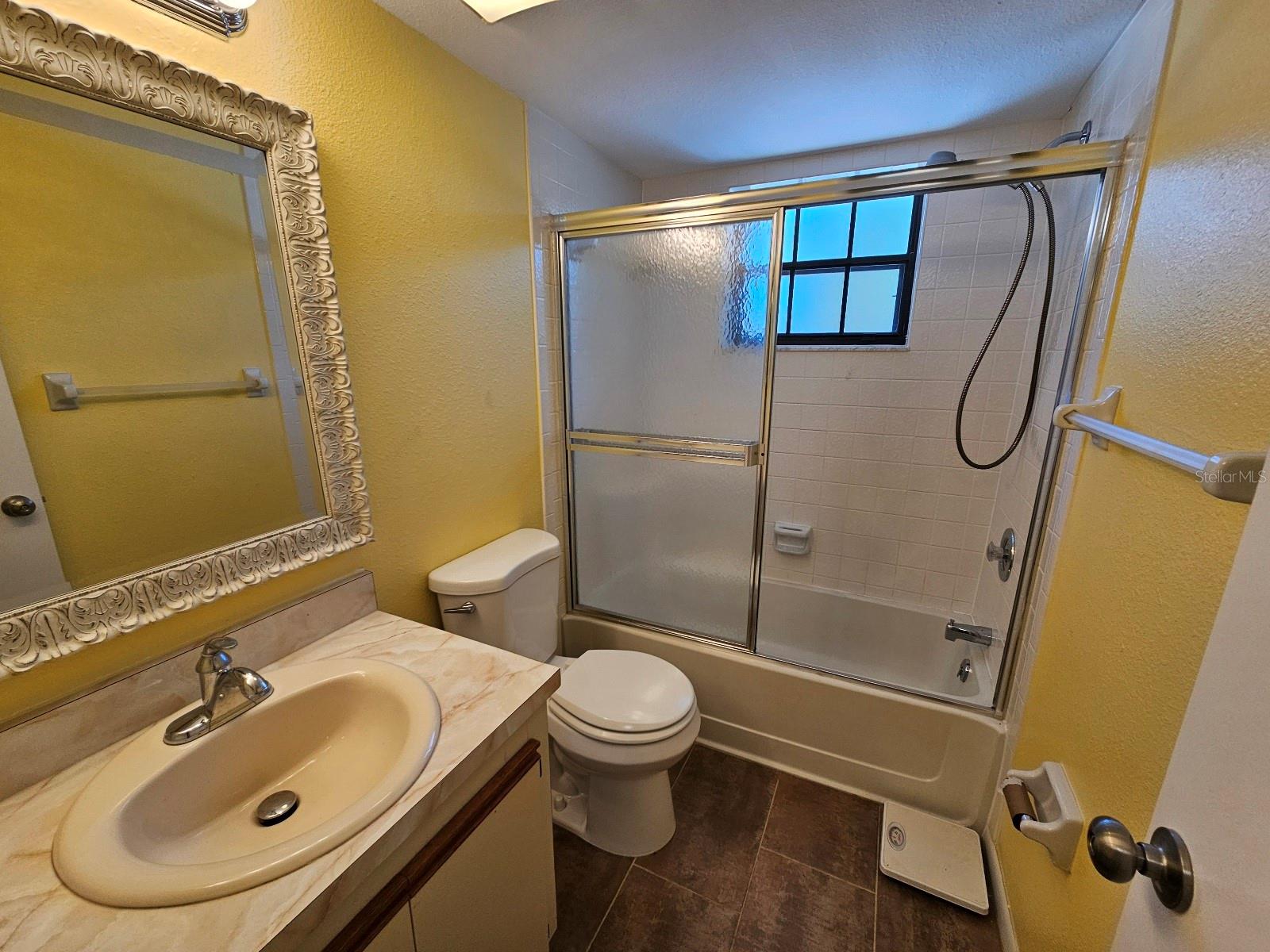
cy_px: 476
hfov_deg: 106.2
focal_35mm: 13
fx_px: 477
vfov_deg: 89.9
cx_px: 635
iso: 80
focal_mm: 2.2
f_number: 2.2
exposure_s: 1/120
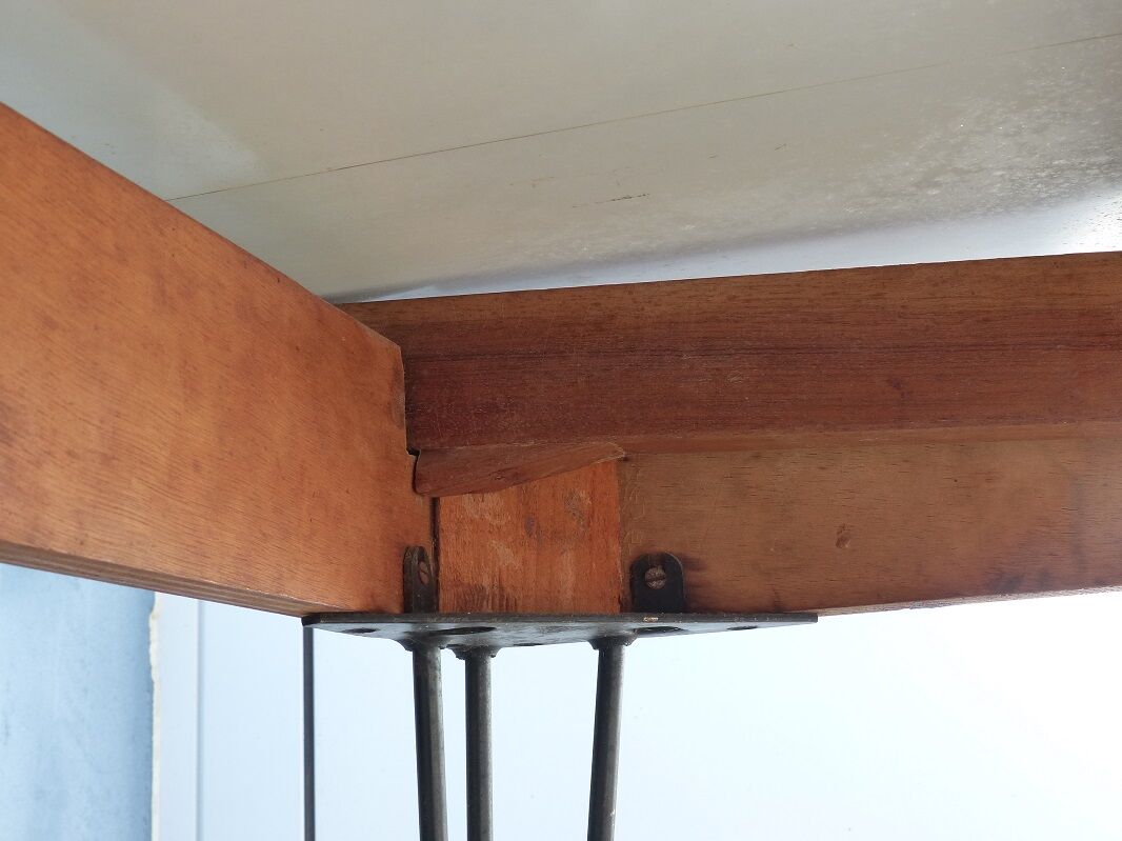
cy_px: 420
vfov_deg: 30.9
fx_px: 1523
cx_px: 561
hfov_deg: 40.4
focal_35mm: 47
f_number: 4
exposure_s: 1/100
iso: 160
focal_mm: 8.4
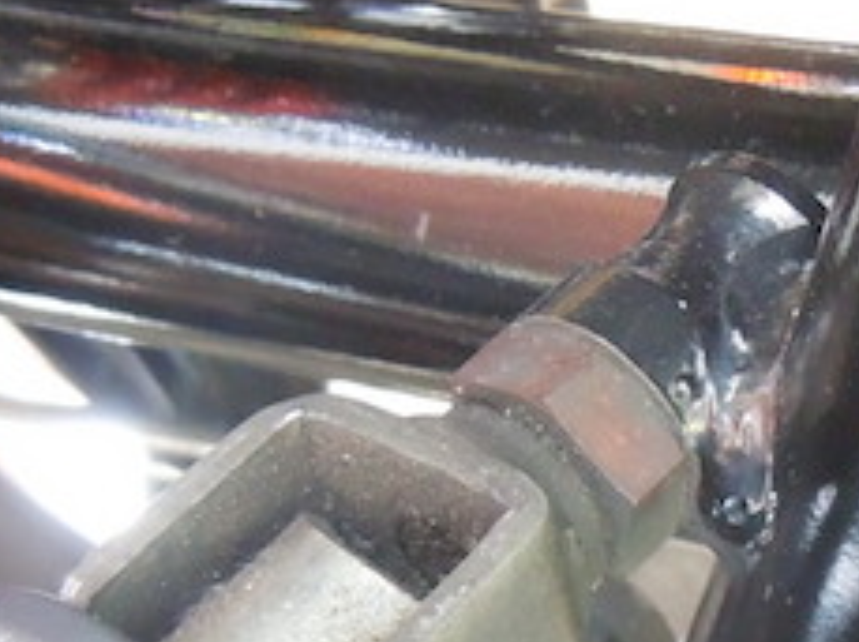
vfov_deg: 14.0
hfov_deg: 18.7
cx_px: 611
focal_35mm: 105
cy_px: 507
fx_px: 2601
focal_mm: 5.4
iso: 800
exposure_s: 1/100
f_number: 3.5
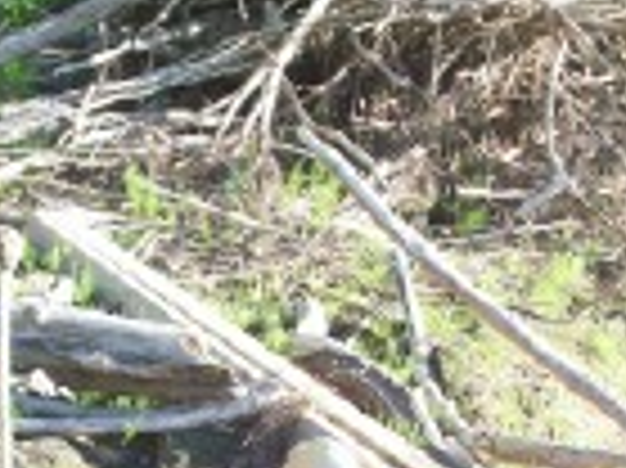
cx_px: 272
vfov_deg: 10.7
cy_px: 598
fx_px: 2439
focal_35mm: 135
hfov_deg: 14.6
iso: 64
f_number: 2.9
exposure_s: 1/125
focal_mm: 9.86
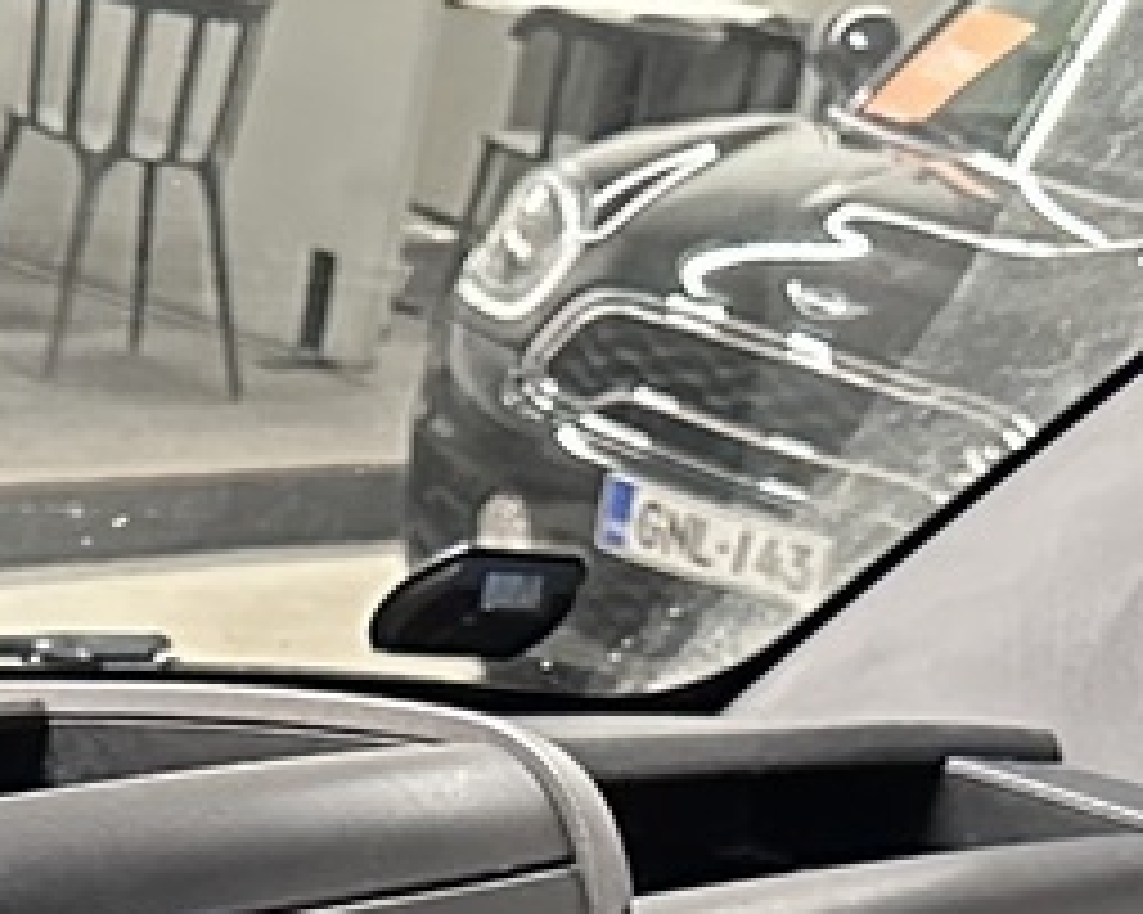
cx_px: 166
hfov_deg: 14.4
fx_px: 4497
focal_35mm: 133
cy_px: 2323
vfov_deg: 9.9
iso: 1000
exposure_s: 1/39
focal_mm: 6.86
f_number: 1.78
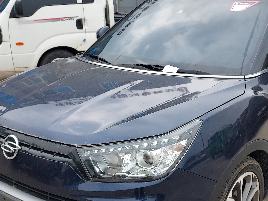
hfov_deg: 39.4
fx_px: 372
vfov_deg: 30.1
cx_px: 168
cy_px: 130
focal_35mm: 48
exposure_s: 1/415
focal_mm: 4.6
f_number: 1.8
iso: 40
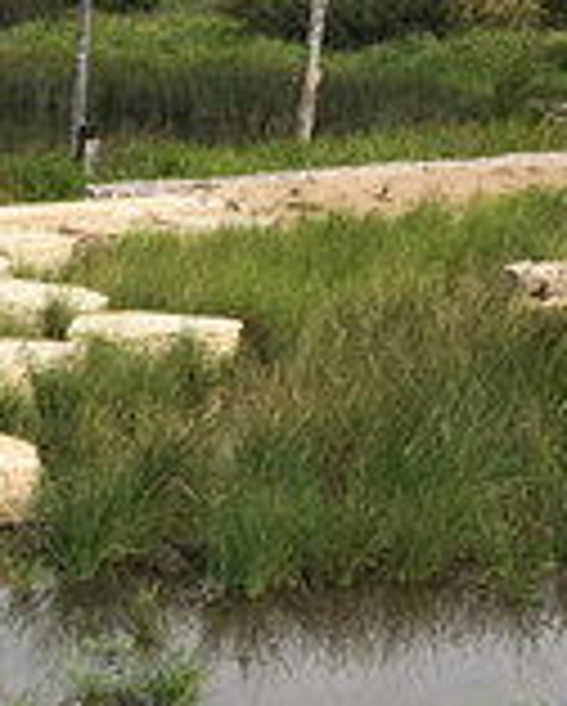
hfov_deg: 12.0
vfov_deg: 15.3
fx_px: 2512
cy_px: 886
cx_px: -392
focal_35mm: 120
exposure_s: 1/1972
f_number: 2.2
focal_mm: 4.15
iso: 25
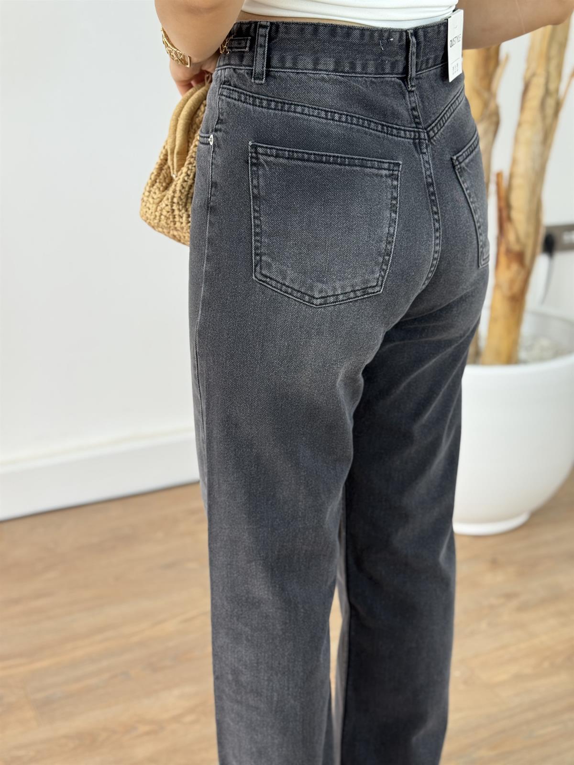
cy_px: 382
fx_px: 1061
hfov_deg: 30.3
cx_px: 287
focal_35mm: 48
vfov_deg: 39.7
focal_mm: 6.76
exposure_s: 1/147
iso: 50
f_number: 1.78
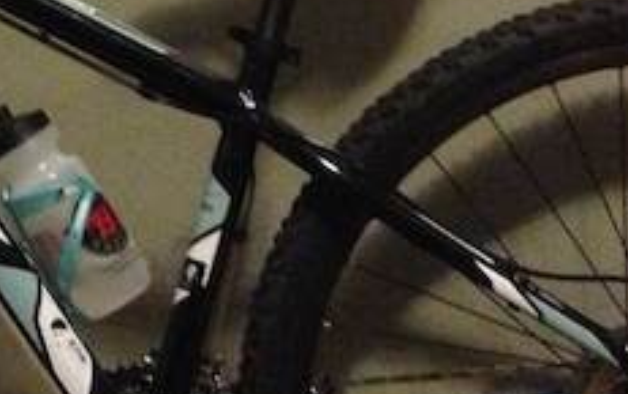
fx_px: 2073
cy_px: 207
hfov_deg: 17.0
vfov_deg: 10.9
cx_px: 60
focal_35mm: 121
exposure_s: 1/15
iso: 800
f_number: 2.4
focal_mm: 4.13
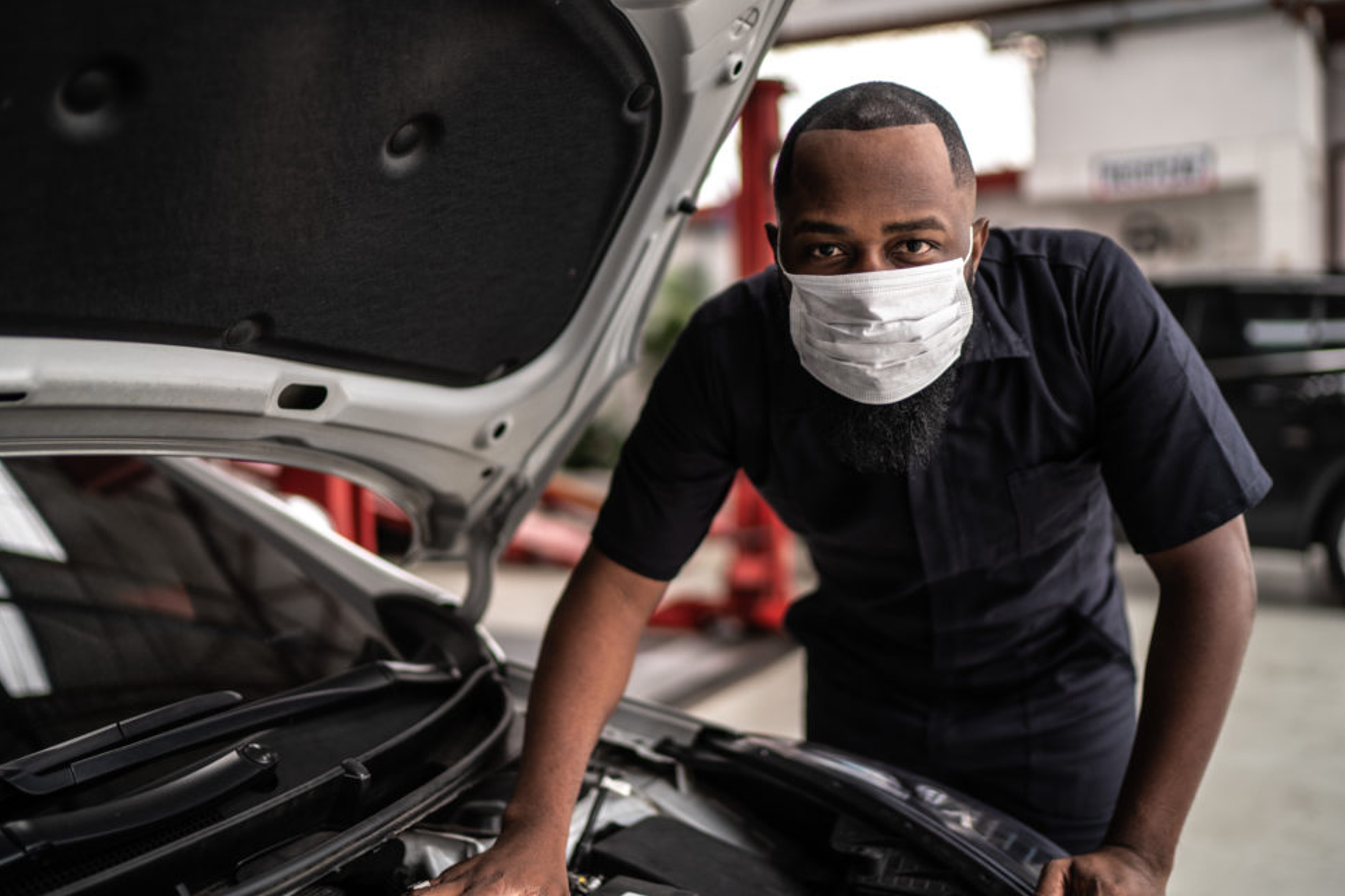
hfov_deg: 51.9
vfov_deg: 35.9
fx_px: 1382
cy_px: 438
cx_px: 673
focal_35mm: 37
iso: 80
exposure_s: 1/160
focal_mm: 35
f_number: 1.4
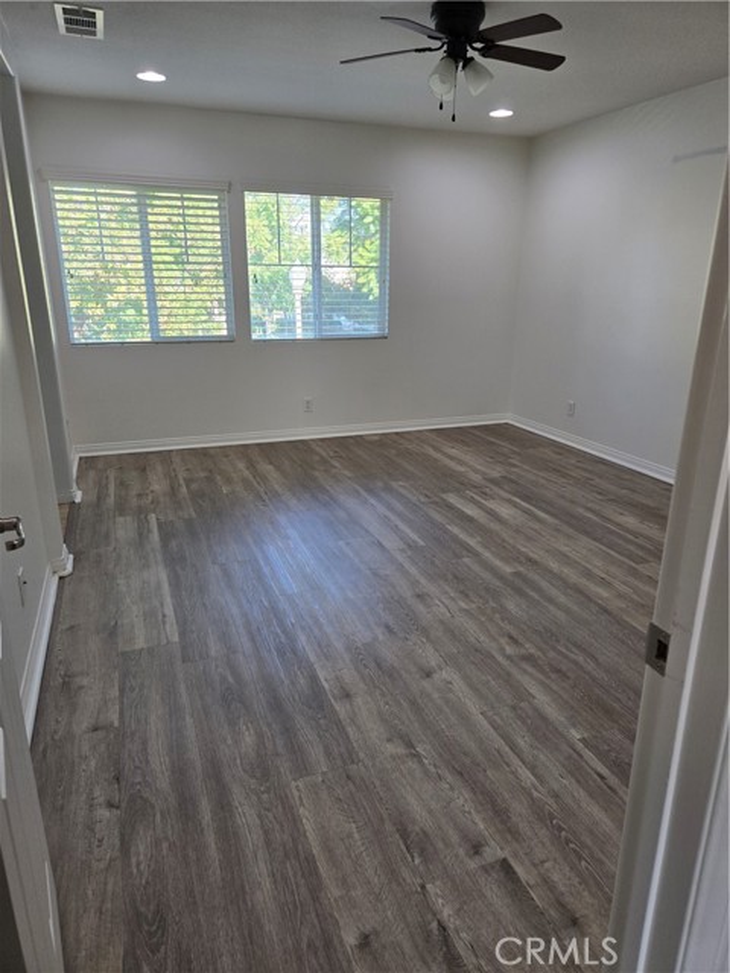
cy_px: 486
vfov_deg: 73.9
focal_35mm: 23
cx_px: 365
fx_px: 647
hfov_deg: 58.9
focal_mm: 5.4
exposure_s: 1/120
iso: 80
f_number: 1.8
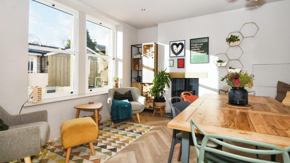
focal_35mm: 17
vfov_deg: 63.6
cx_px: 155
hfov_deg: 95.8
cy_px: 70
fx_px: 131
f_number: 8
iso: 400
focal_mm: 10
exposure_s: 1/250
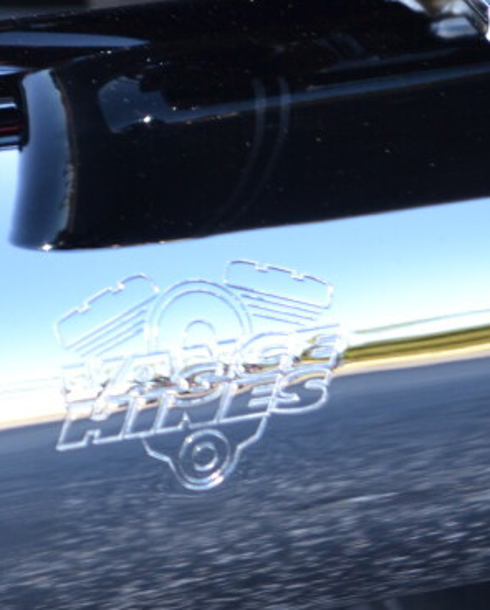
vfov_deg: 7.7
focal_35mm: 252
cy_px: 299
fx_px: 4552
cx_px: 116
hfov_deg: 6.2
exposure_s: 1/125
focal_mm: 55
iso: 220
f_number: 5.6
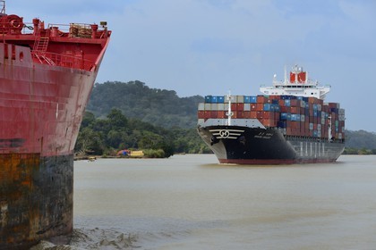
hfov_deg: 11.7
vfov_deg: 7.8
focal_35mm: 175
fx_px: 1828
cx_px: 188
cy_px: 125
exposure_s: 1/250
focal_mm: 175
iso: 200
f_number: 13
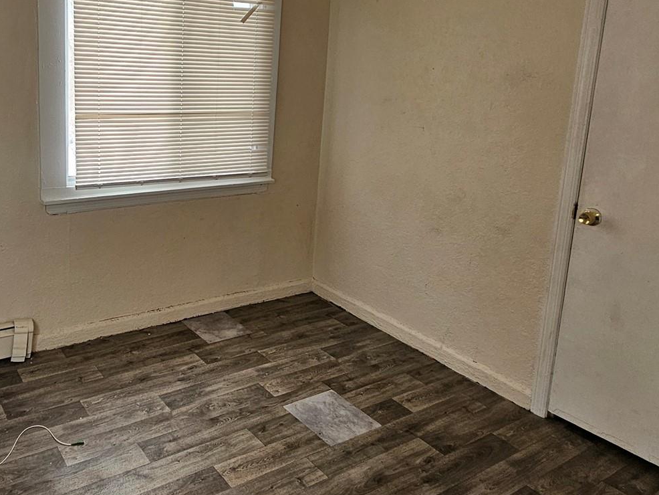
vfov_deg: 50.5
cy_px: 168
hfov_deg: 62.2
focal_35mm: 27
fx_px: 514
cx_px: 178
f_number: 2.2
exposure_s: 1/60
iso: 64
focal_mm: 2.2
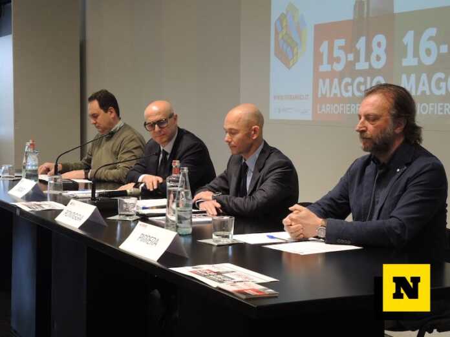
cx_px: 225
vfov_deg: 22.3
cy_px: 168
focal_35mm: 66
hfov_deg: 29.4
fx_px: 858
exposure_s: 1/50
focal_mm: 14.1
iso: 200
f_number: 3.2
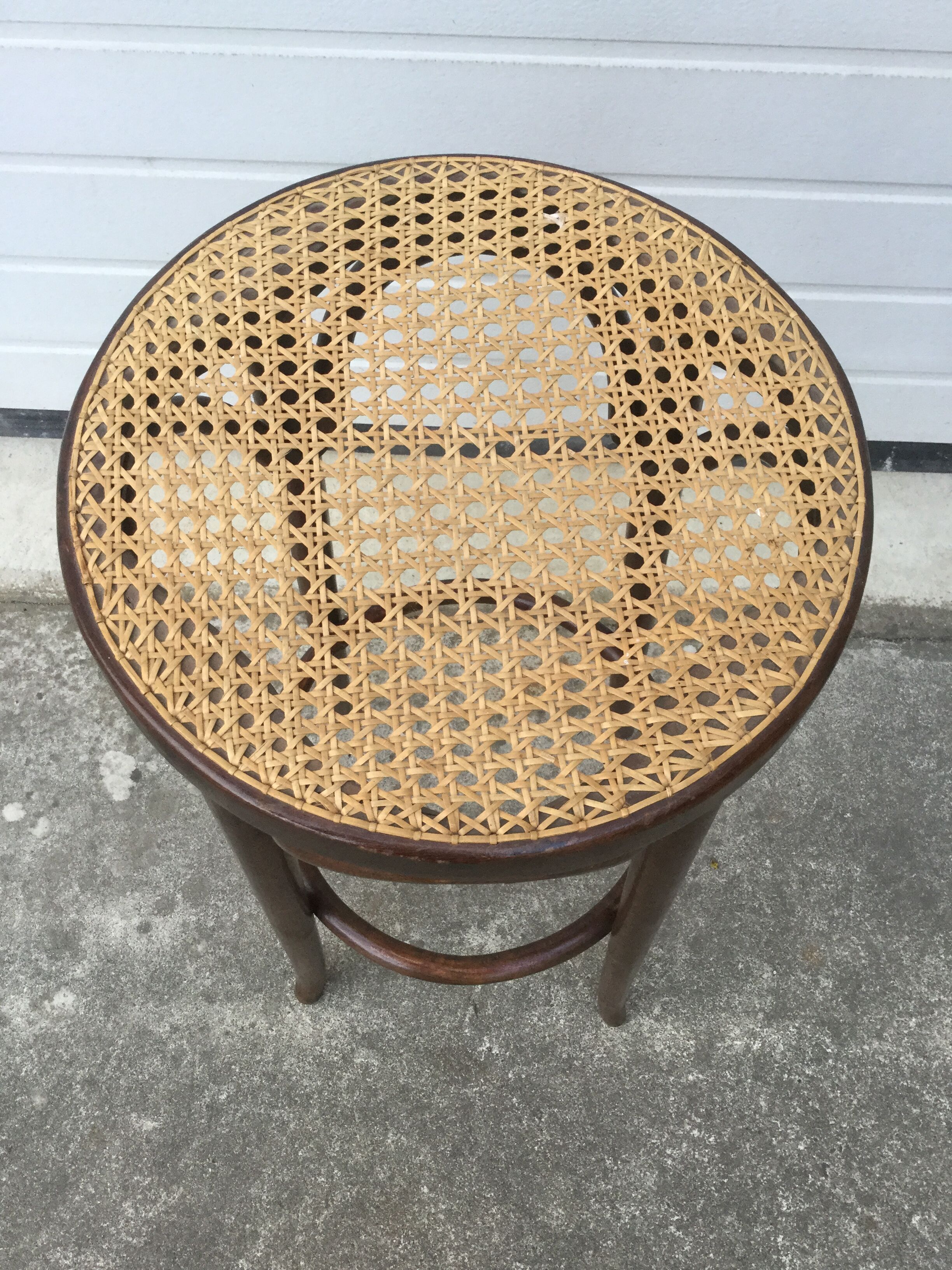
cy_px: 635
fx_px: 1137
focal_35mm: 31
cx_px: 476
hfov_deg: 45.4
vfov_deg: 58.4
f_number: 2.4
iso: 80
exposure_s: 1/33
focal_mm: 3.3
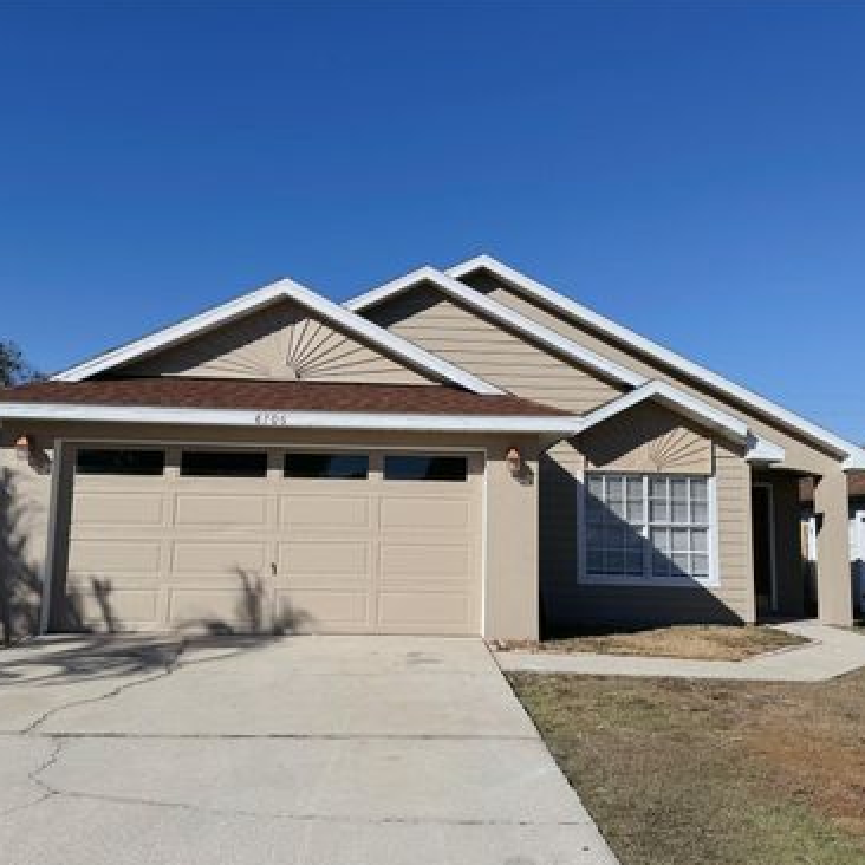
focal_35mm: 29
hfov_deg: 55.6
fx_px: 820
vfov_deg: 55.6
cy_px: 436
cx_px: 430
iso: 80
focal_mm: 6.76
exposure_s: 1/7937
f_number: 1.78
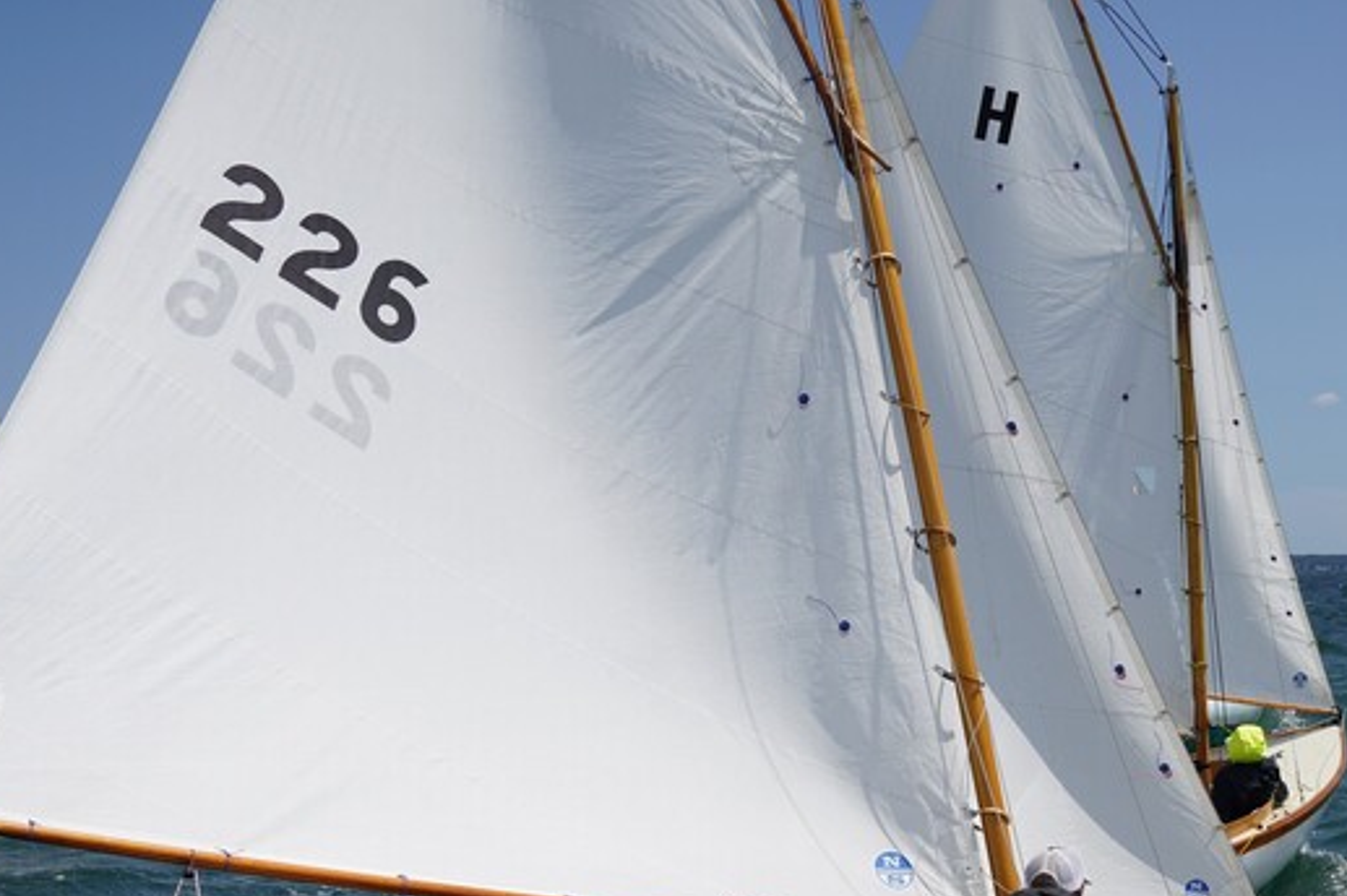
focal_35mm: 65
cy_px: 647
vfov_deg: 20.8
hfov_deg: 30.8
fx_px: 2430
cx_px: 881
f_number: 5
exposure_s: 1/1250
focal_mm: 28
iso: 100
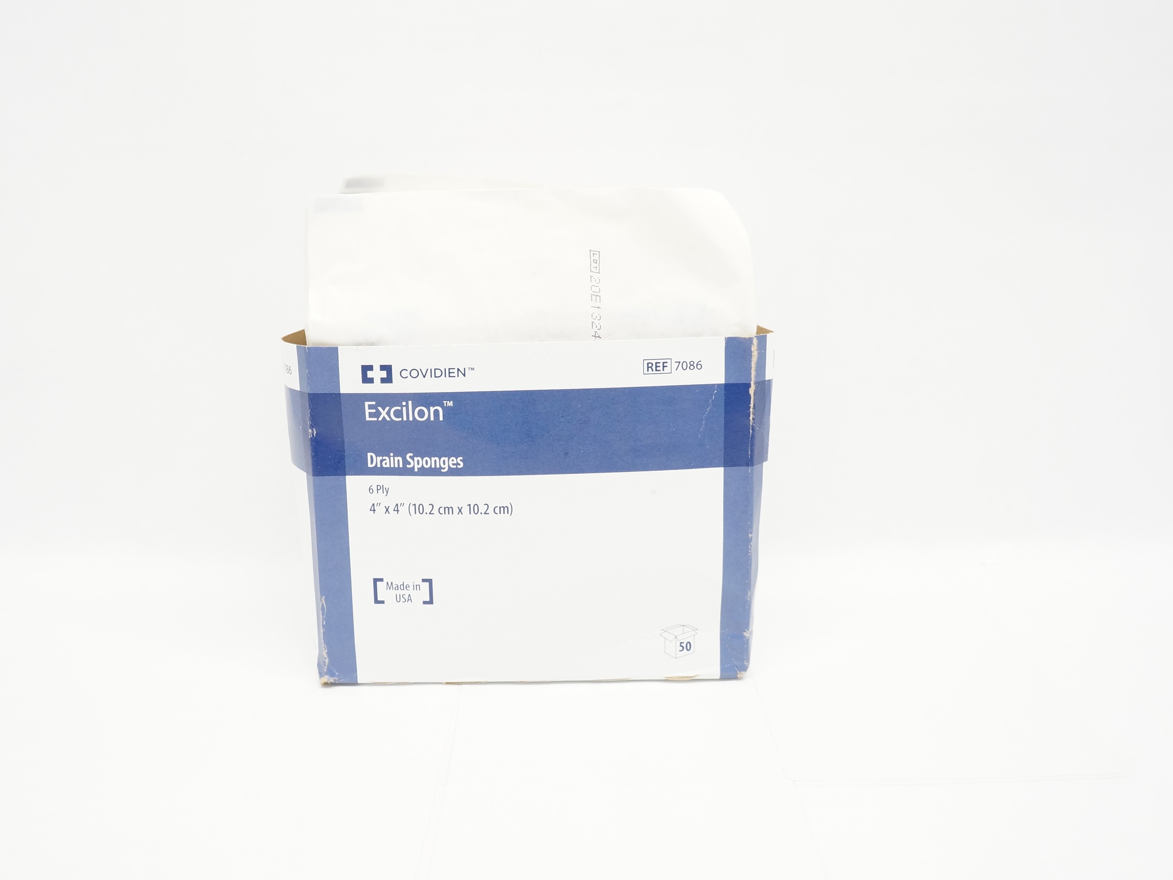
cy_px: 451
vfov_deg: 42.9
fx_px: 1118
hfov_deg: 55.1
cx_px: 503
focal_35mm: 33
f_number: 5.6
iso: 800
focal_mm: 18
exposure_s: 1/60
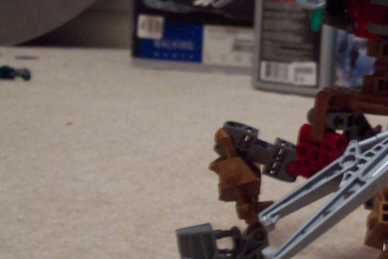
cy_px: 80
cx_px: 347
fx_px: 927
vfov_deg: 15.8
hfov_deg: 23.1
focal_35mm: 86
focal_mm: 8
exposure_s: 1/8
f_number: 2.8
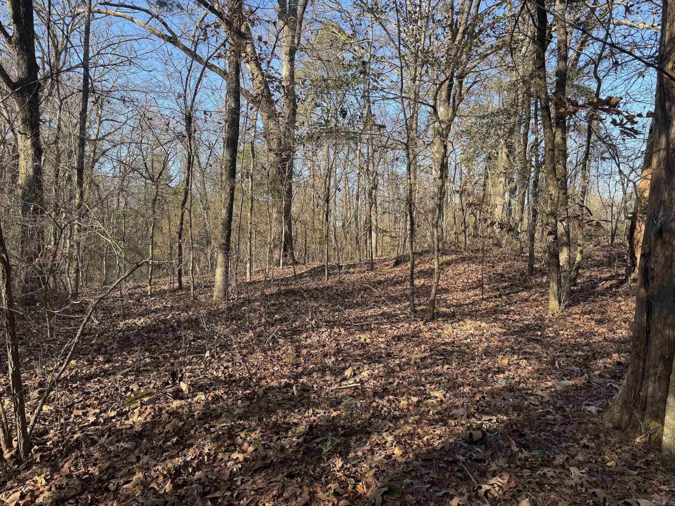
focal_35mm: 24
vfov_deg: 56.8
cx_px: 338
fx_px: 468
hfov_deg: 71.6
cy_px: 253
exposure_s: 1/693
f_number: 1.78
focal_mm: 6.76
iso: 80
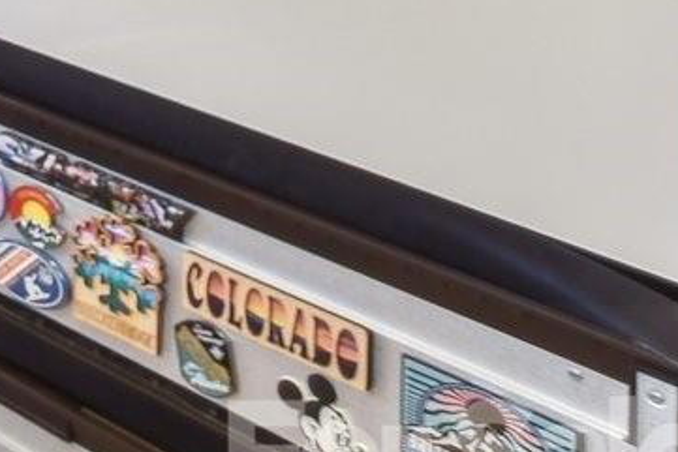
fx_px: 1601
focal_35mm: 85
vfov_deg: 13.2
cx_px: -1076
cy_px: -529
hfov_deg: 13.7
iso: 100
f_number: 11
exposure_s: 1/6
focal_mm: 15
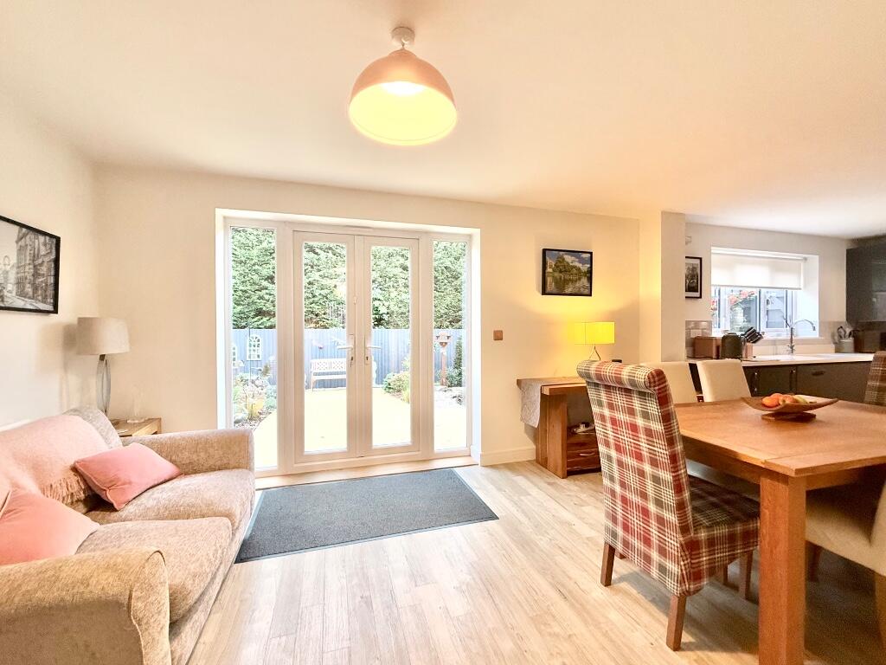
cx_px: 443
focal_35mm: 14
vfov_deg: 85.7
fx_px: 358
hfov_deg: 102.1
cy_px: 332
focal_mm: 2.22
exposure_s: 1/50
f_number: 2.2
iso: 250
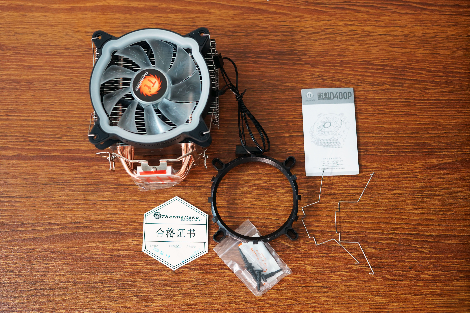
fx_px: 653
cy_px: 156
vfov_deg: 27.0
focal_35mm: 50
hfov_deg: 39.6
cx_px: 235
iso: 1600
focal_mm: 50
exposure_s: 1/50
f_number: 2.8
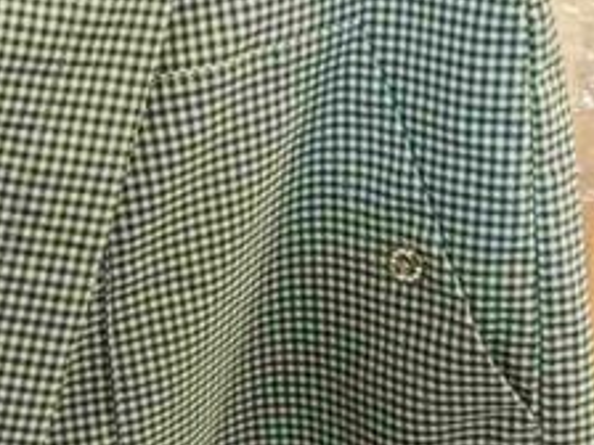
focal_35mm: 91
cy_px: -13
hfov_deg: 21.0
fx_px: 1562
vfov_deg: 15.9
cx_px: 45
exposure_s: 1/40
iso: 160
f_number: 1.8
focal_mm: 2.03
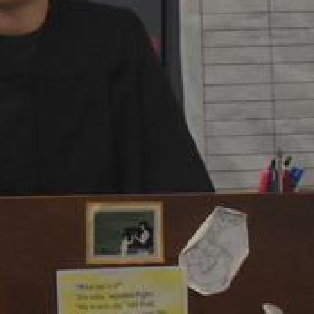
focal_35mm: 359
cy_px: 80
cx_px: -429
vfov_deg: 4.9
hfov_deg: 4.8
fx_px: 3684
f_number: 5.3
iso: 3200
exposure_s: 1/320
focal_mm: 48
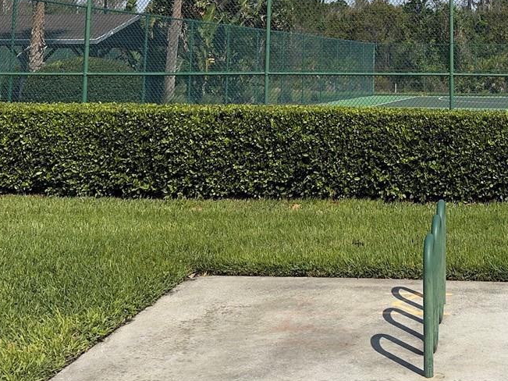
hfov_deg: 31.6
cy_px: -41
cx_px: 427
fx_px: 866
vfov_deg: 23.3
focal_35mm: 59
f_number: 1.78
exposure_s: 1/6173
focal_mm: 6.76
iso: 80
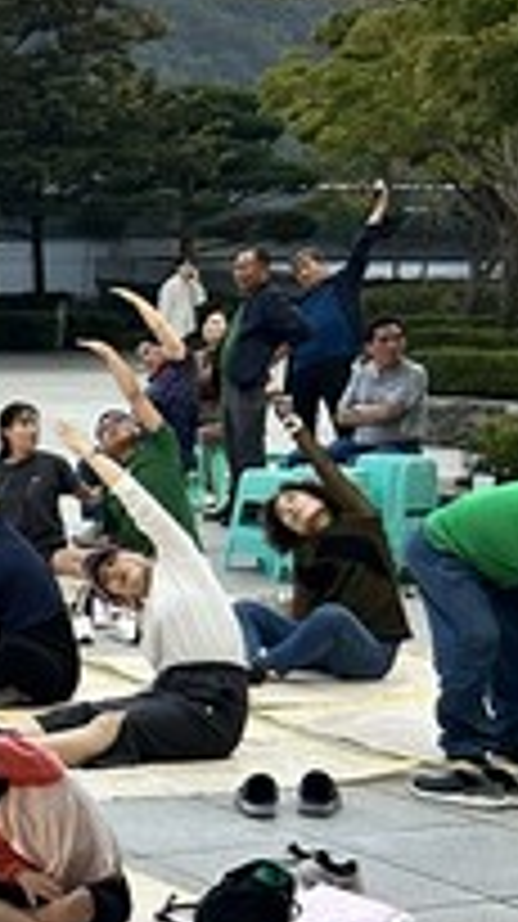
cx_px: -694
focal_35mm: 83
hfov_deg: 12.0
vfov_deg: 25.4
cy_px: 634
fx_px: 2031
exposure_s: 1/60
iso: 160
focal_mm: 5.7
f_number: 1.5
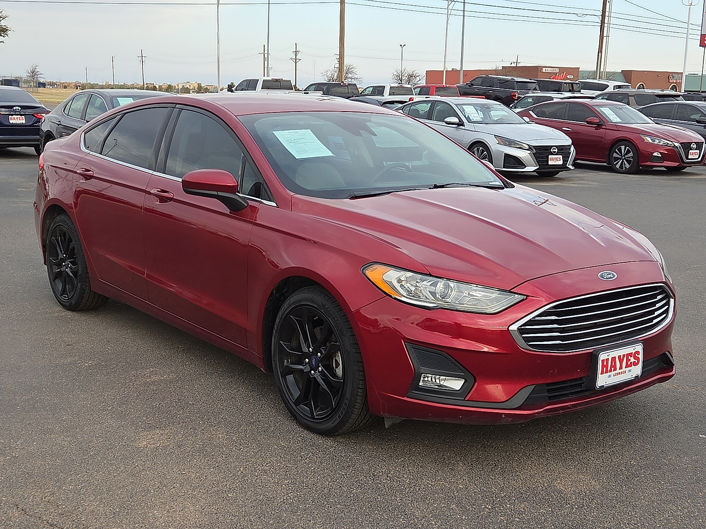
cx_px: 353
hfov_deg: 42.1
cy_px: 264
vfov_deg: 32.2
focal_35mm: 45
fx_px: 918
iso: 76
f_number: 1.8
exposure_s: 1/833
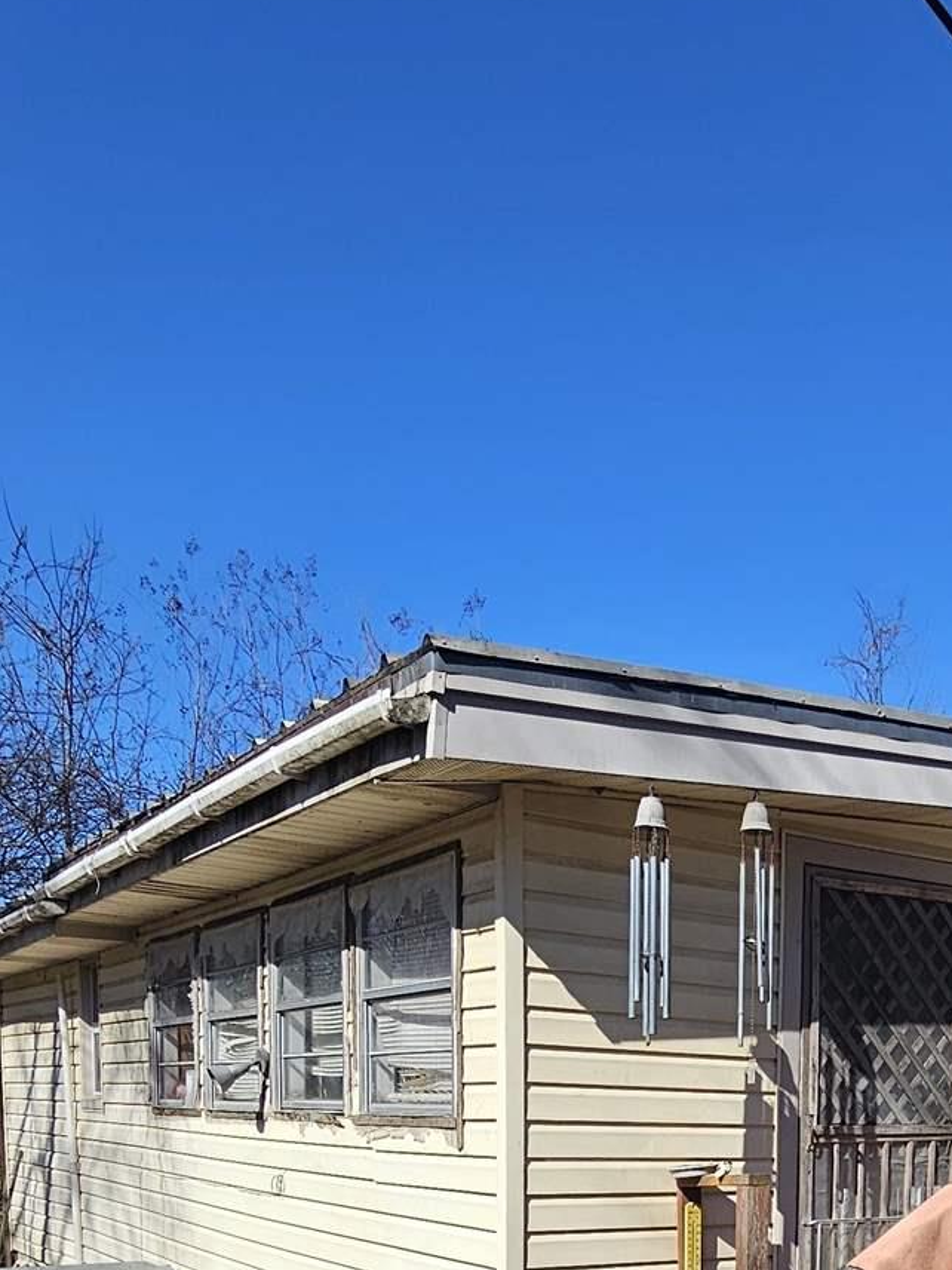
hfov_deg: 38.0
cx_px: 853
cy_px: 1283
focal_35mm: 35
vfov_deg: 44.4
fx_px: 1283
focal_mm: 2.2
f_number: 2.2
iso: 50
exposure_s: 1/2204
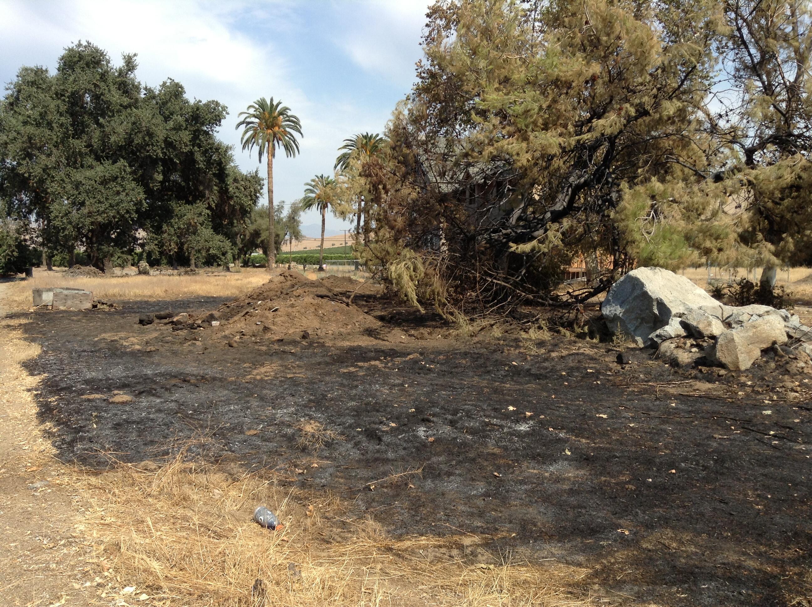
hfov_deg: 55.4
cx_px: 406
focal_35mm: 33
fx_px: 773
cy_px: 304
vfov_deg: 42.8
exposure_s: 1/878
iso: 32
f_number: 2.4
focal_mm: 3.3
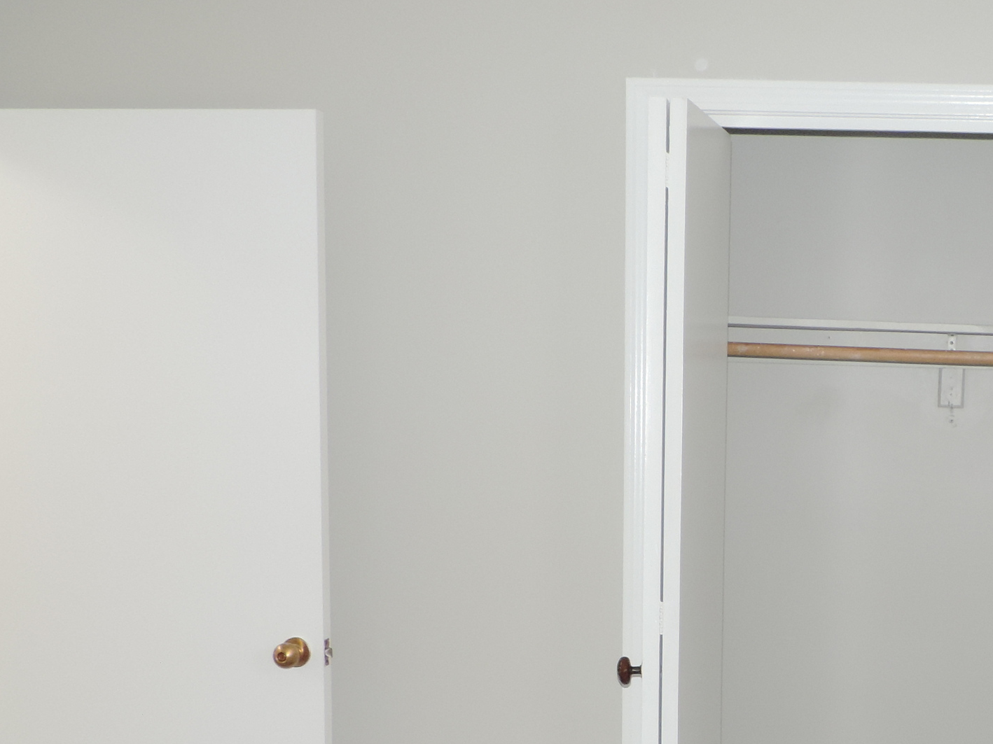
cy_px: 612
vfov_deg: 27.4
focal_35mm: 52
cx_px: 871
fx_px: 1491
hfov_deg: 35.0
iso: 200
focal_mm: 4.3
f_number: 3
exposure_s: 1/30
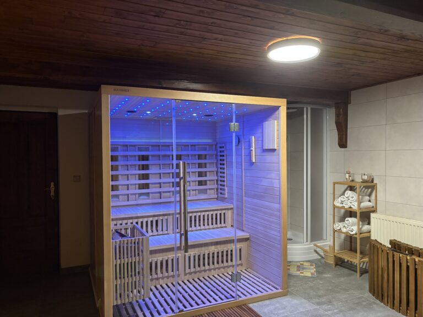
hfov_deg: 67.3
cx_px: 212
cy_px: 158
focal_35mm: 26
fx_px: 318
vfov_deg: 53.1
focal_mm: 5.96
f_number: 1.6
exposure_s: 1/42
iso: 500
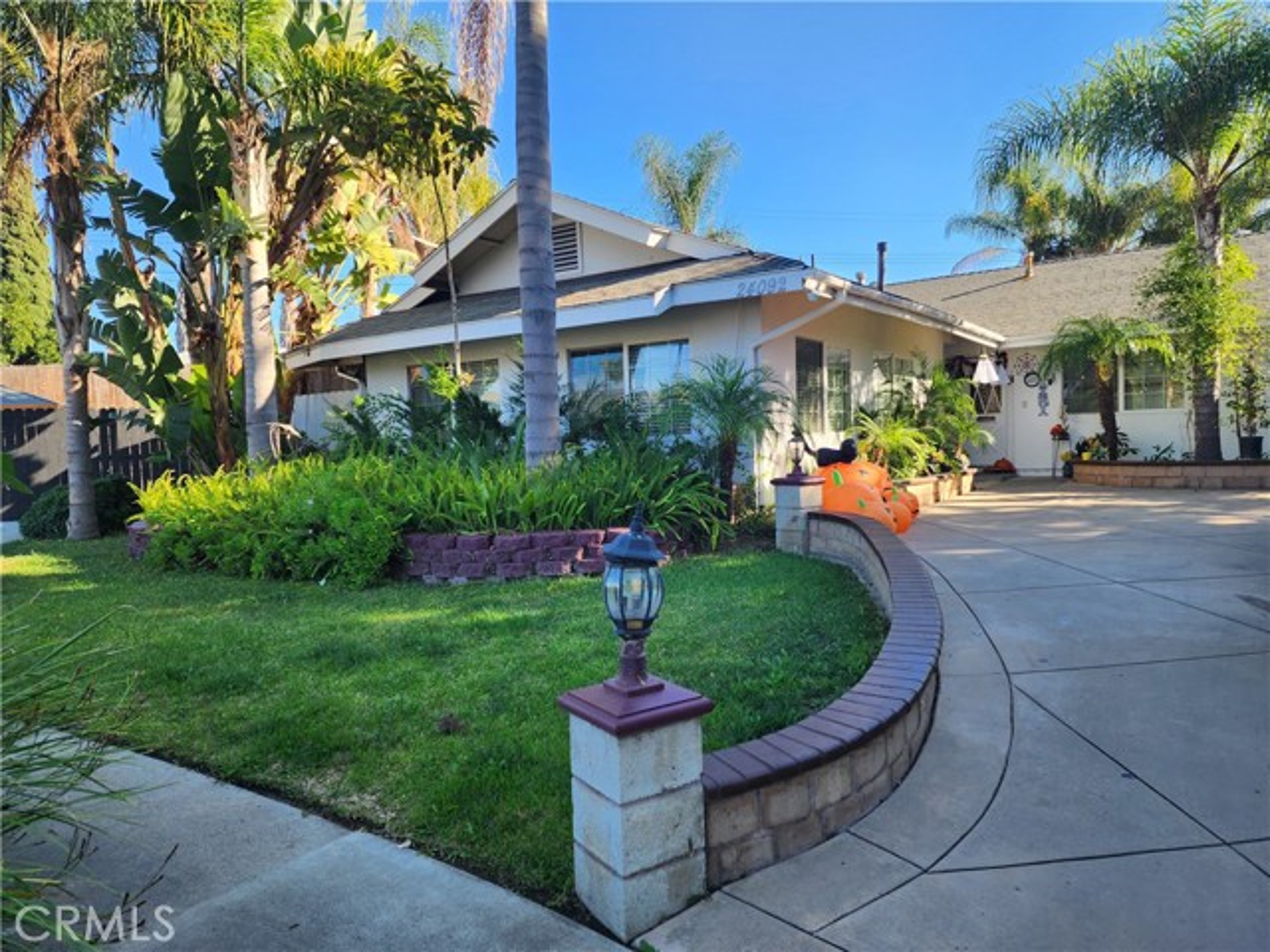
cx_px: 635
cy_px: 476
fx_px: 844
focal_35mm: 23
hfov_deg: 73.9
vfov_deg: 58.9
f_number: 1.8
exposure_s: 1/251
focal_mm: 6.4
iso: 12
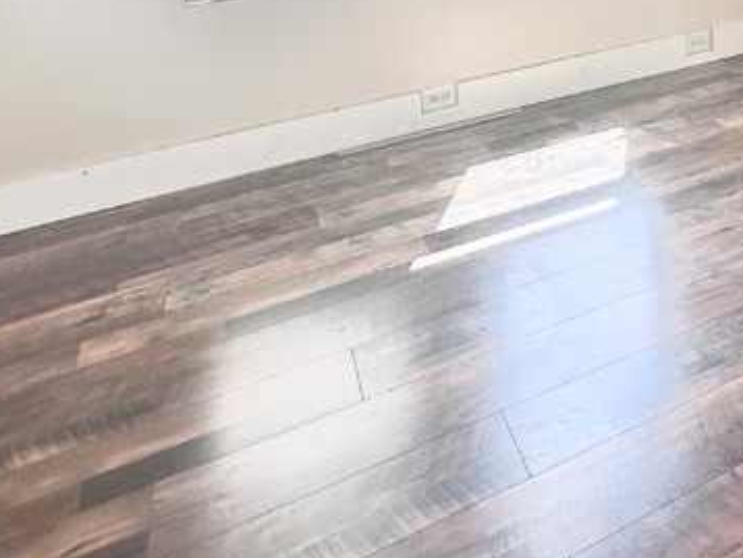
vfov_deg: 28.0
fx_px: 859
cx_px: 741
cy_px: -214
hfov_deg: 40.9
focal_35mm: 40
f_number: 2.2
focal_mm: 2.22
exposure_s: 1/175
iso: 40
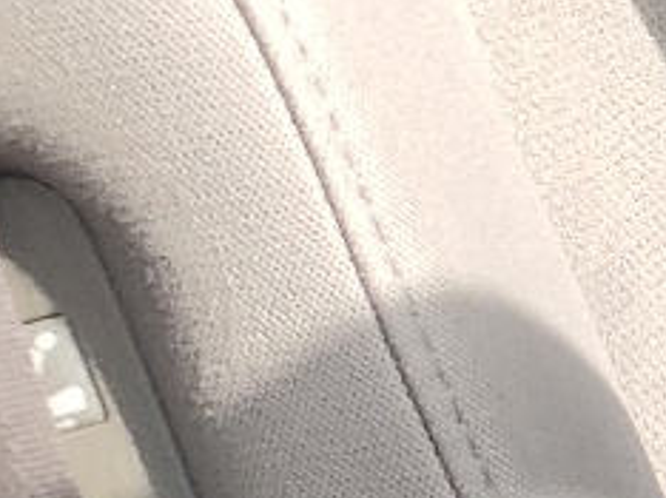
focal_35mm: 178
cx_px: 2015
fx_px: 3421
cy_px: 632
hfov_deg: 9.0
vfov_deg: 8.2
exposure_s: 1/588
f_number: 1.5
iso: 50
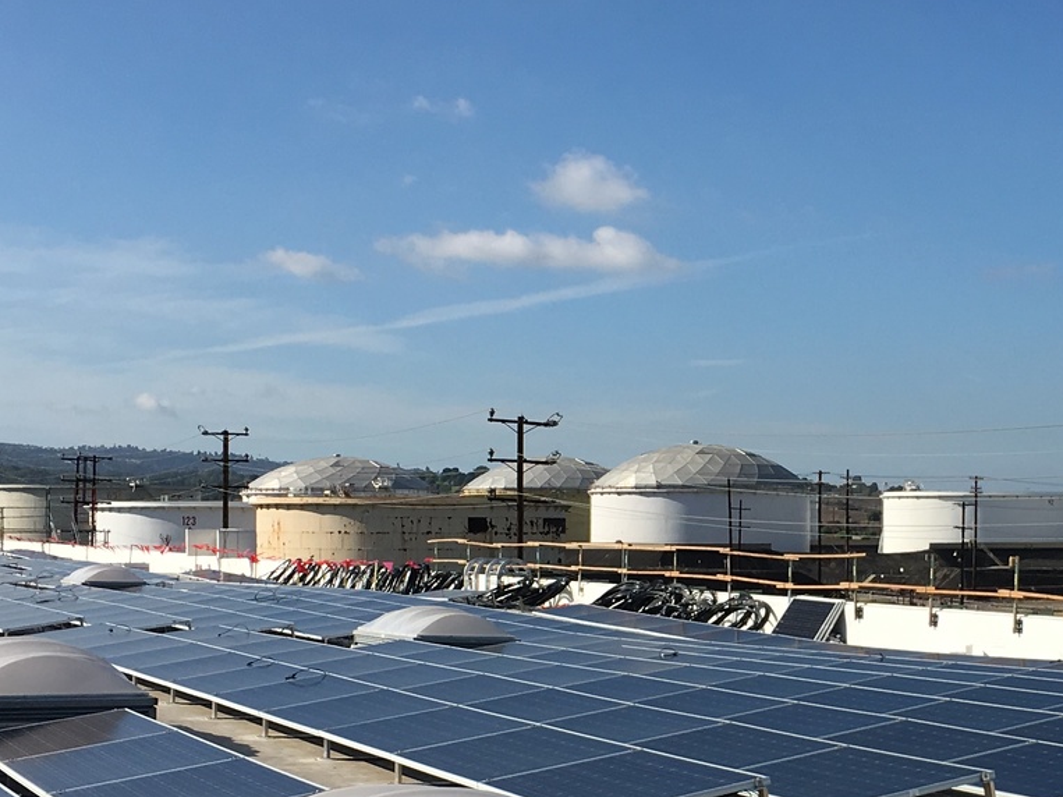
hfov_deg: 26.1
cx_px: 880
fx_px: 2241
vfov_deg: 20.0
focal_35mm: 73
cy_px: 578
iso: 25
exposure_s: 1/2331
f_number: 2.2
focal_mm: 4.15
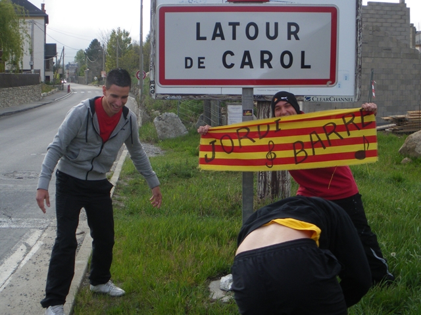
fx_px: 438
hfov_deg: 51.4
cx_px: 210
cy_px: 158
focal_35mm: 36
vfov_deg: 39.7
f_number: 3.5
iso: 64
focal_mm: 6.3
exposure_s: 1/320
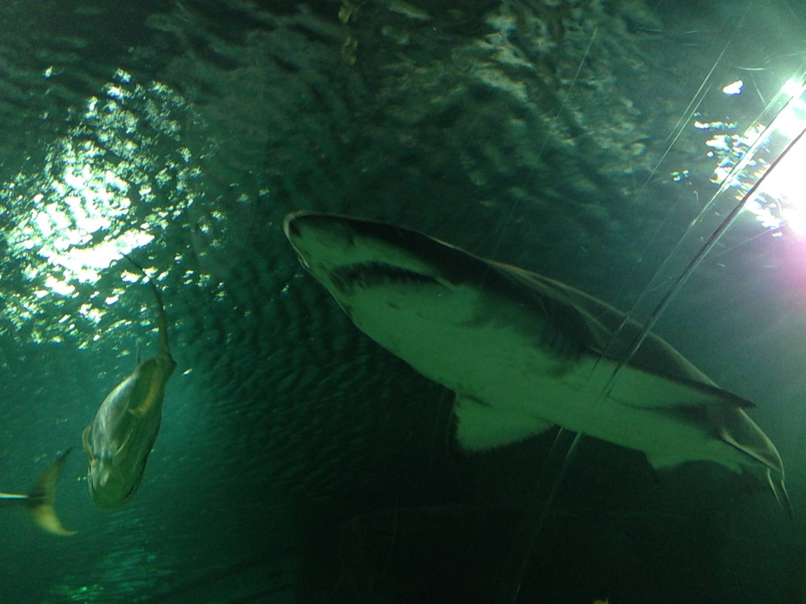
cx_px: 403
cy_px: 302
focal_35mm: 66
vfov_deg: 22.3
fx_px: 1537
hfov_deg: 29.4
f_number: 2.4
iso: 250
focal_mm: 4.12
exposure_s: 1/20
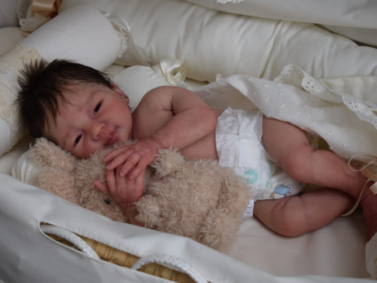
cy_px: 141
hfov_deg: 21.6
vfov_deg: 16.3
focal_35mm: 91
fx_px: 986
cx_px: 174
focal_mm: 55
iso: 400
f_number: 5.6
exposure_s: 1/80
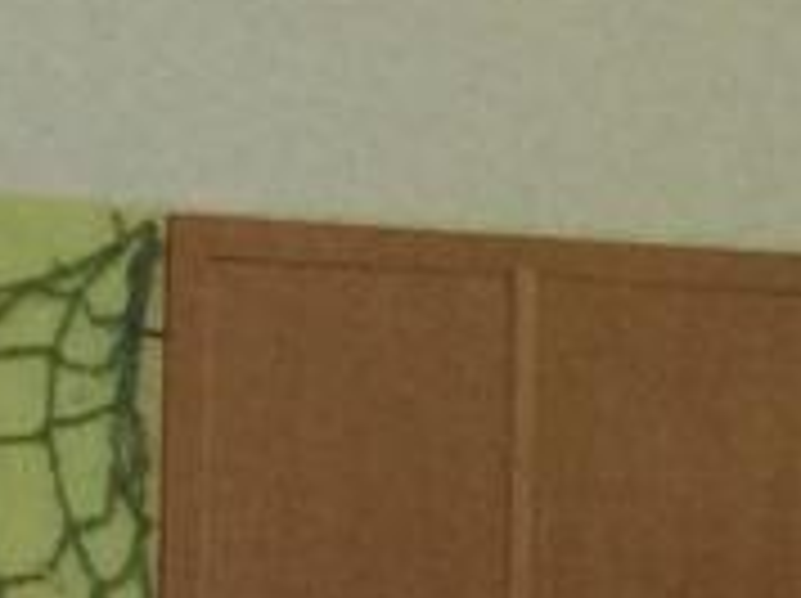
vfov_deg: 6.1
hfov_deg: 8.2
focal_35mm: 240
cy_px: 704
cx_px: 724
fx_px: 5546
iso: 200
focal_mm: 3.3
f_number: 2.4
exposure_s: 1/25
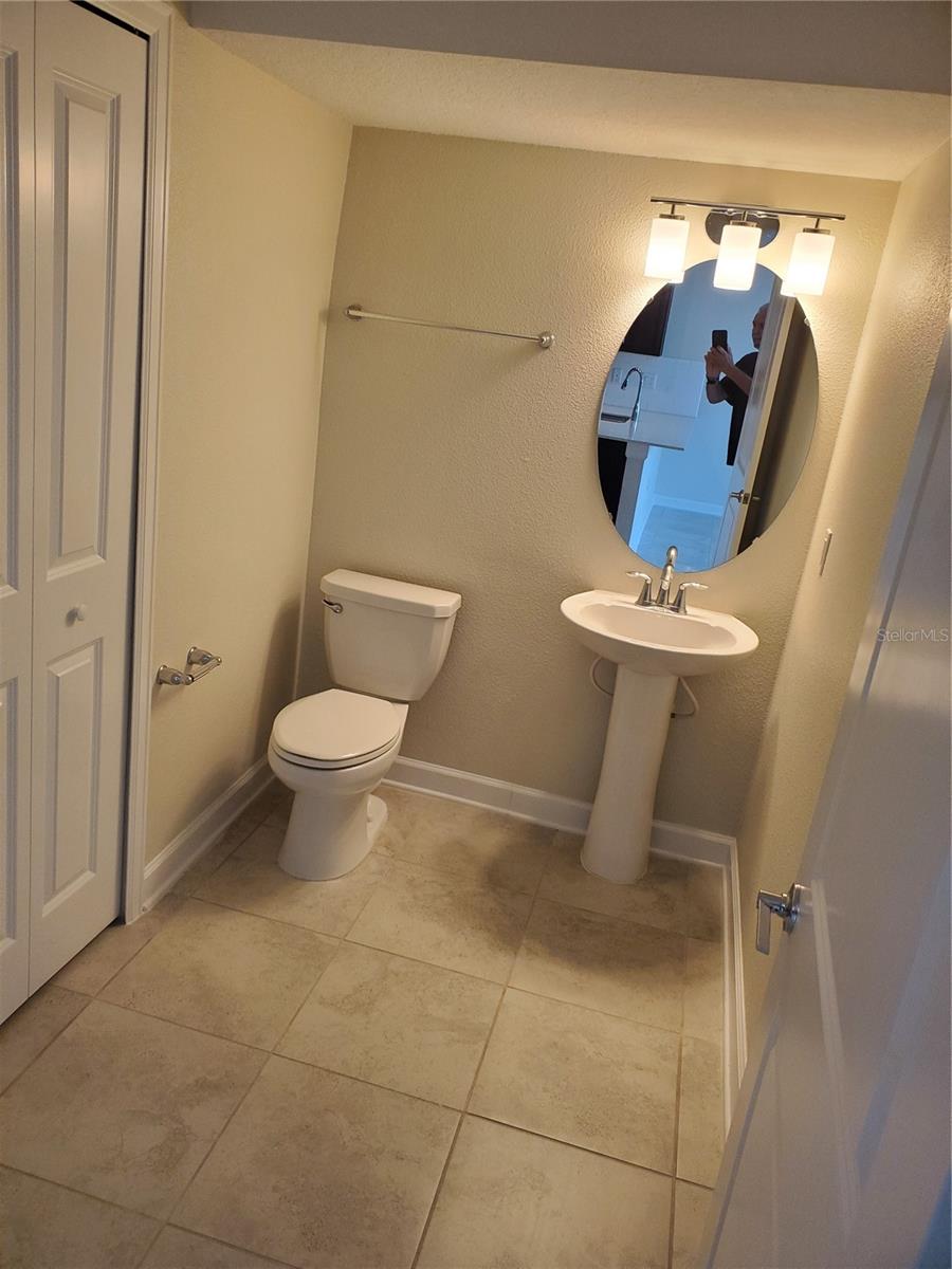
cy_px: 634
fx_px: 953
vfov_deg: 67.3
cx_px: 476
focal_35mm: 26
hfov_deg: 53.1
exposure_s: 1/120
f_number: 2.4
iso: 200
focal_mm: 4.3
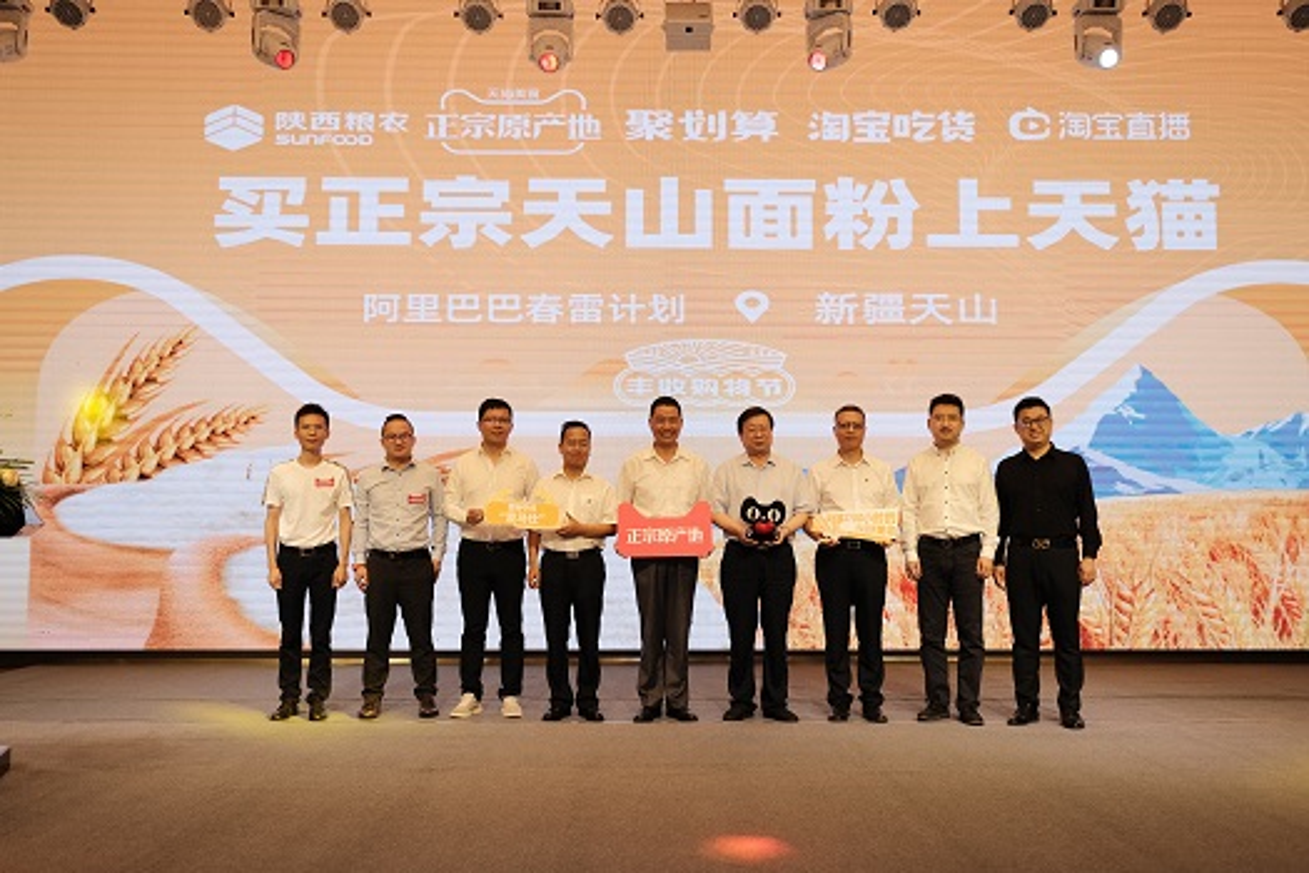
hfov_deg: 60.3
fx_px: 1127
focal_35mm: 31
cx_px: 654
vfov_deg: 42.3
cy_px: 436
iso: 800
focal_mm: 20.9
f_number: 4
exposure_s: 1/250
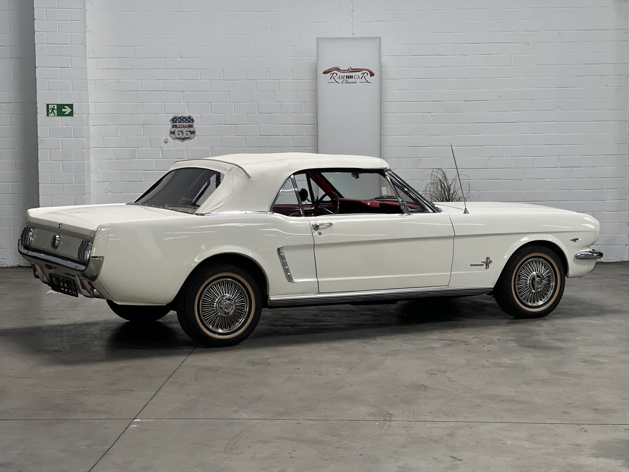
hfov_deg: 25.3
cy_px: 236
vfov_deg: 19.1
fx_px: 1399
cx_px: 314
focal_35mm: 77
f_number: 2.8
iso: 160
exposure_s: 1/50
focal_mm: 9
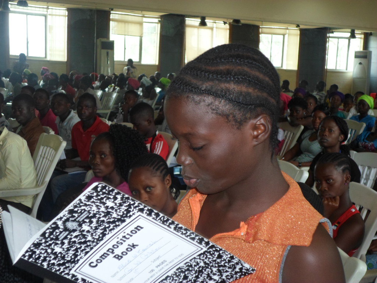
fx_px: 588
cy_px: 142
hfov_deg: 35.5
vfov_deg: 27.0
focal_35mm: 54
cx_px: 188
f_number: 3.6
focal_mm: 9.7
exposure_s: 1/45
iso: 120
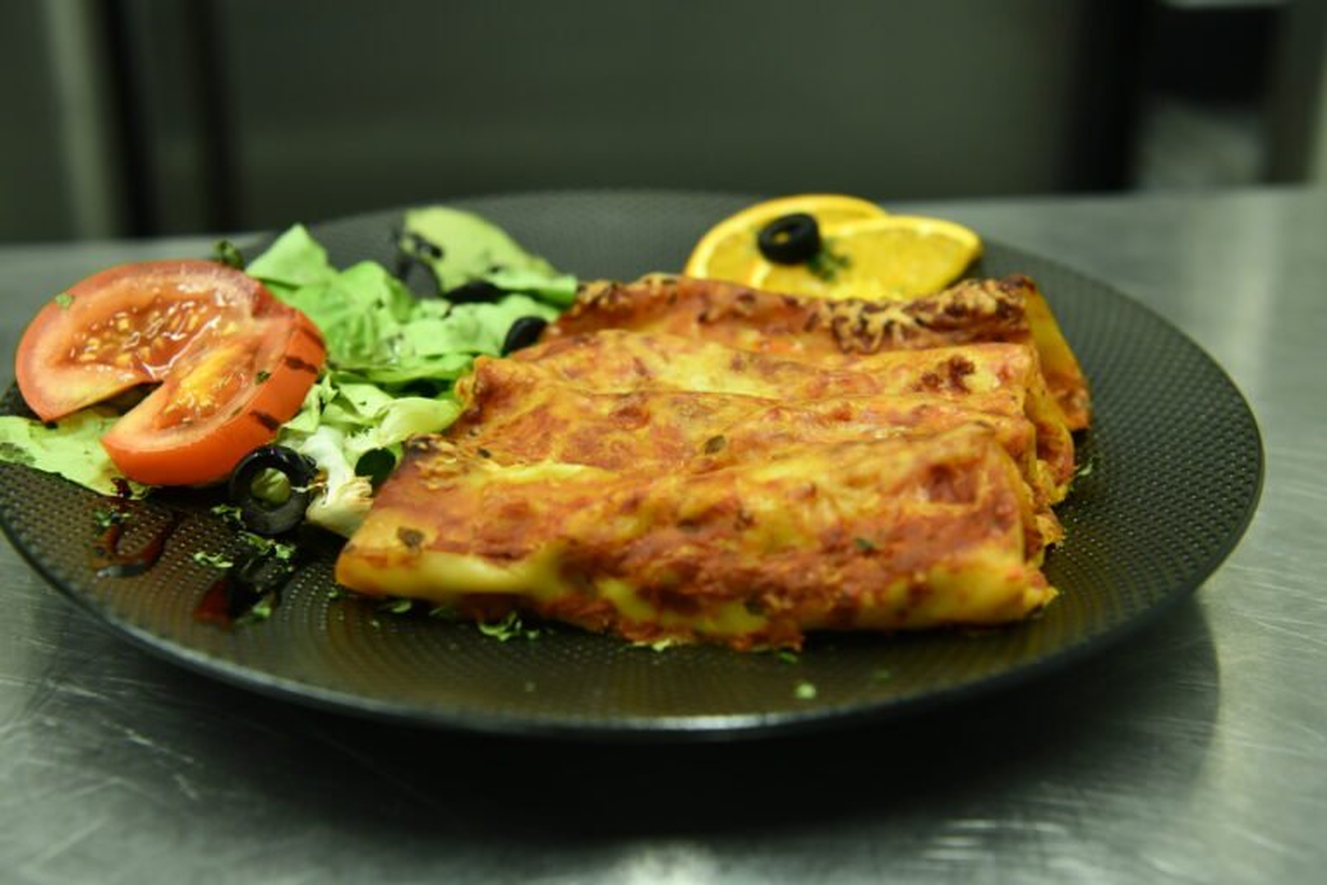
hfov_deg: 42.7
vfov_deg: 29.2
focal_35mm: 46
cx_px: 664
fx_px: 1695
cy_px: 442
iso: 1250
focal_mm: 46
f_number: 5.6
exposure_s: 1/125
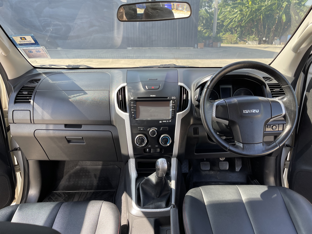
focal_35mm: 26
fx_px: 234
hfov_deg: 67.3
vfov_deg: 53.1
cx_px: 156
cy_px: 117
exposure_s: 1/232
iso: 32
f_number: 1.6
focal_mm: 5.1
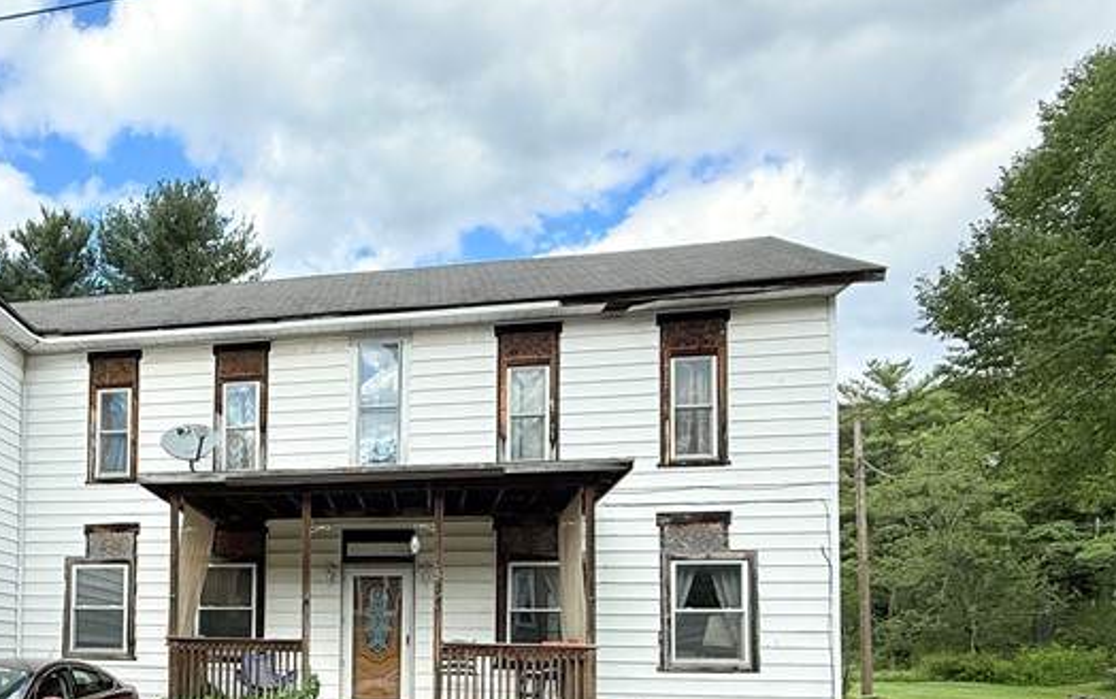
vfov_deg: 40.1
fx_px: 882
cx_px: 209
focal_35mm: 29
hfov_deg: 59.1
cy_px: 627
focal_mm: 2.22
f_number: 2.2
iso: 50
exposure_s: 1/751
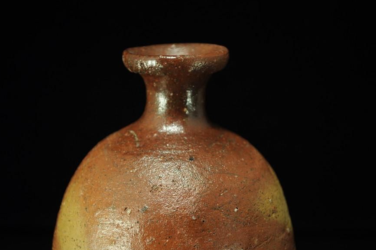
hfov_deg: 23.8
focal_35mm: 86
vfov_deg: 15.9
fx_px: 892
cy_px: 128
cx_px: 182
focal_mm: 55
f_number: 5.6
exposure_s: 1/5
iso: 200
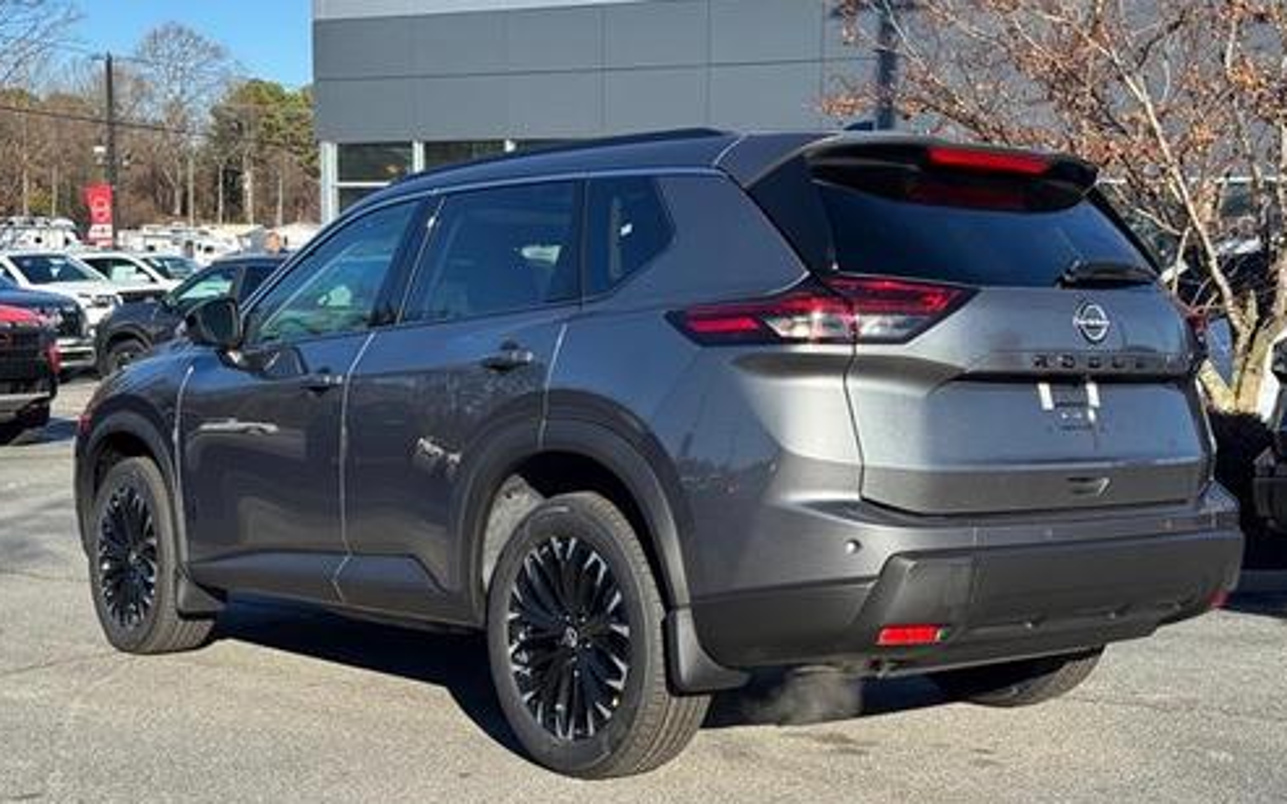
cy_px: 449
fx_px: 1824
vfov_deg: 24.8
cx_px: 645
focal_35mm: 52
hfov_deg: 38.9
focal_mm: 6.76
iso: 64
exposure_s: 1/1818
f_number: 1.78
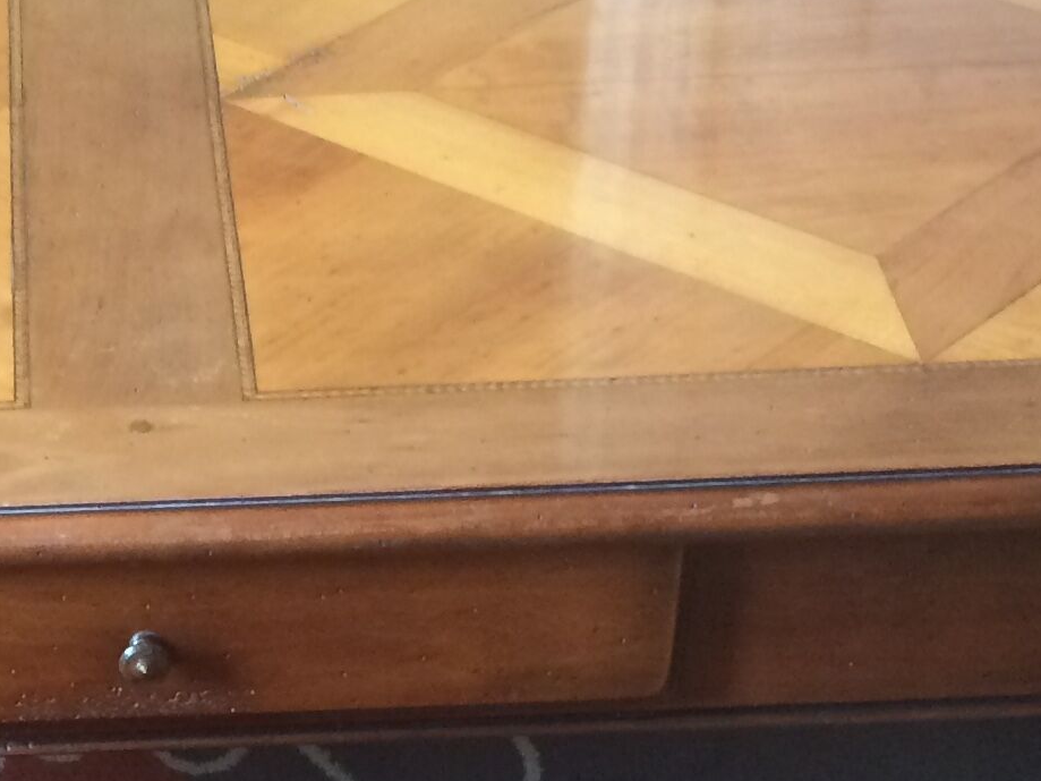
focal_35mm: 103
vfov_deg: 13.9
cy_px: 963
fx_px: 3097
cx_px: 87
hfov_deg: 18.7
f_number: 2.2
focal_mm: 4.15
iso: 250
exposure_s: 1/33
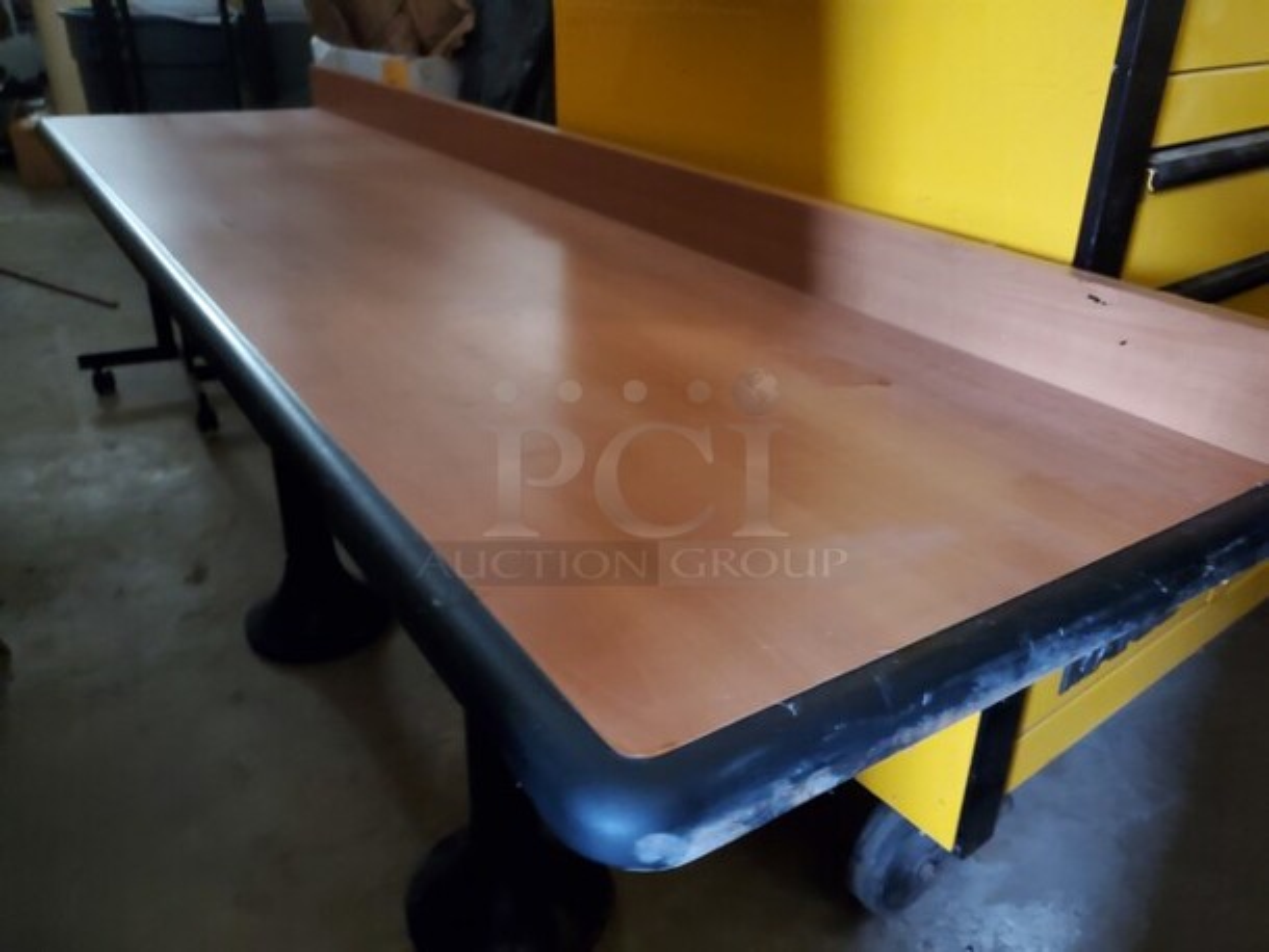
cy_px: 476
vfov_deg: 53.1
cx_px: 634
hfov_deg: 67.3
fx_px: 954
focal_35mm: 26
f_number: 1.5
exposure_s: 1/10
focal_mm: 4.3
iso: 1000
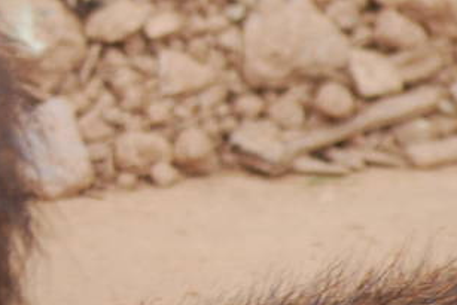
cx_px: -517
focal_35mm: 1527
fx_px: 19388
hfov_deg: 1.3
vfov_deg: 0.9
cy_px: -121
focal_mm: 195
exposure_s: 1/125
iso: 220
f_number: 5
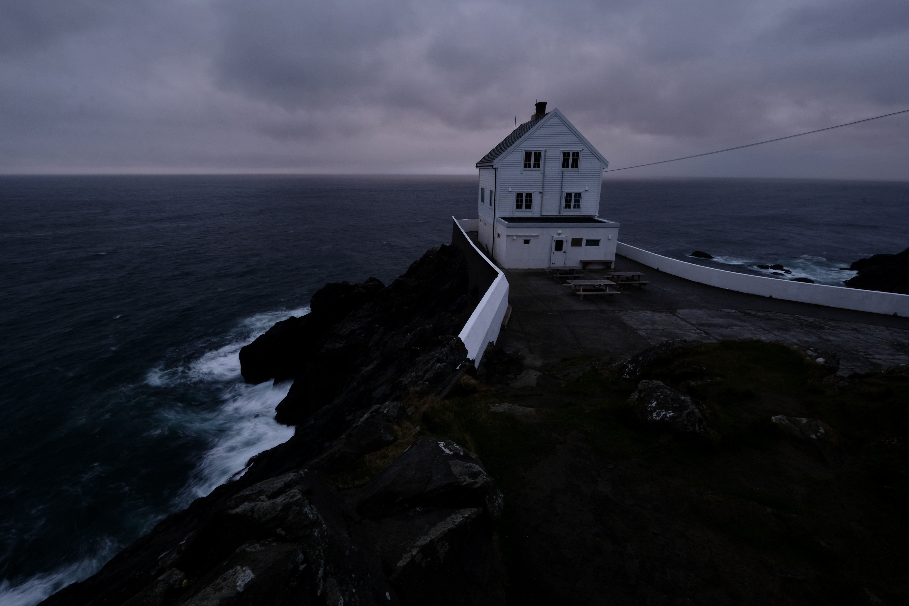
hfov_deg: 100.4
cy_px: 303
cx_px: 454
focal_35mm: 15
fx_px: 379
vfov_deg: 77.3
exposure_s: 1/1.3
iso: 100
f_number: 22
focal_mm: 10
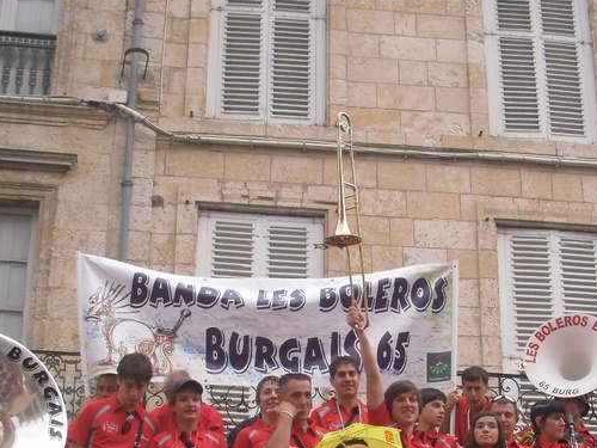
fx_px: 1259
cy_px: 403
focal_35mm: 73
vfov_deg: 19.8
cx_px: 402
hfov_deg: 26.5
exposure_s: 1/250
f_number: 3.5
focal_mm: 6.7
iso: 100
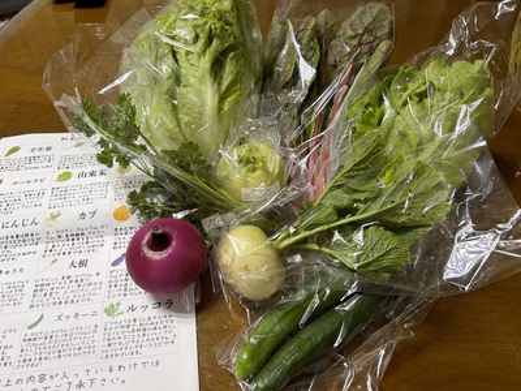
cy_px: 196
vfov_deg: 53.1
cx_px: 260
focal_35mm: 26
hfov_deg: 67.3
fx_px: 391
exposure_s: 1/50
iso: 100
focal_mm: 5.7
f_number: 1.5
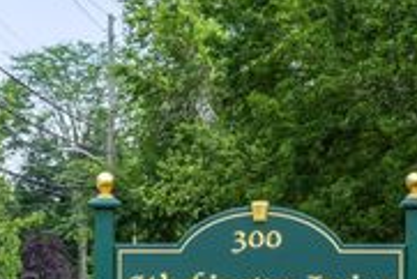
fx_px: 1055
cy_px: 301
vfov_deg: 14.7
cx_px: 258
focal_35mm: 91
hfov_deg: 22.3
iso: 100
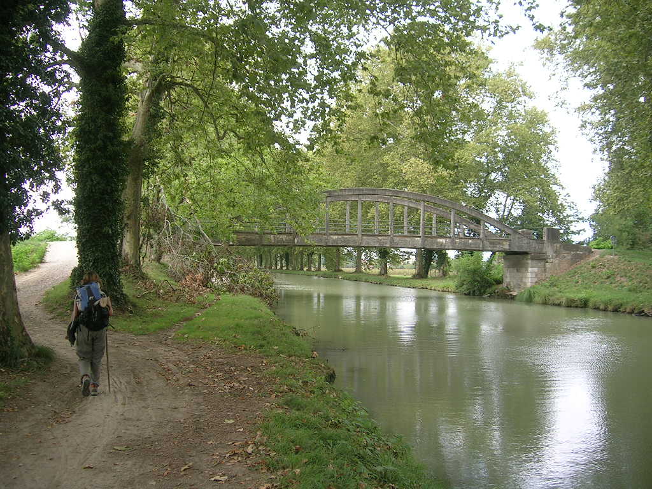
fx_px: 659
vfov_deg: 40.7
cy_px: 244
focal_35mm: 35
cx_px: 326
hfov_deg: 52.6
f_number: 2.8
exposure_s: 1/129
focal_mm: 5.4
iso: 50
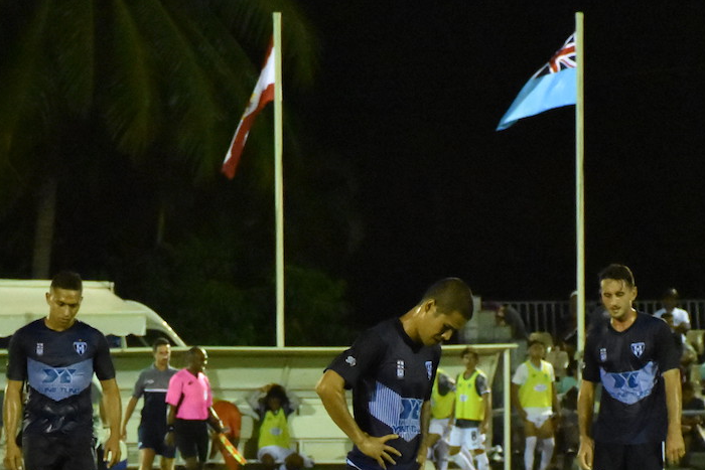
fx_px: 6040
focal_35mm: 308
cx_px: 235
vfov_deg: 4.4
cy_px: 555
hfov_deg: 6.7
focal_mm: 75
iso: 8000
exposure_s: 1/250
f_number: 5
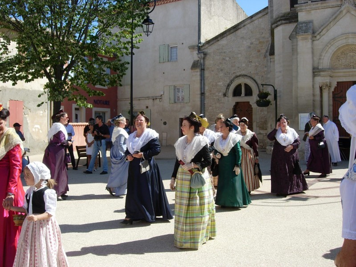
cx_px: 178
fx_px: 391
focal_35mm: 38
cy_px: 134
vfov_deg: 37.7
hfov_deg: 49.0
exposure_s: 1/430
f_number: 4.8
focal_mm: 7.8
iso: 64
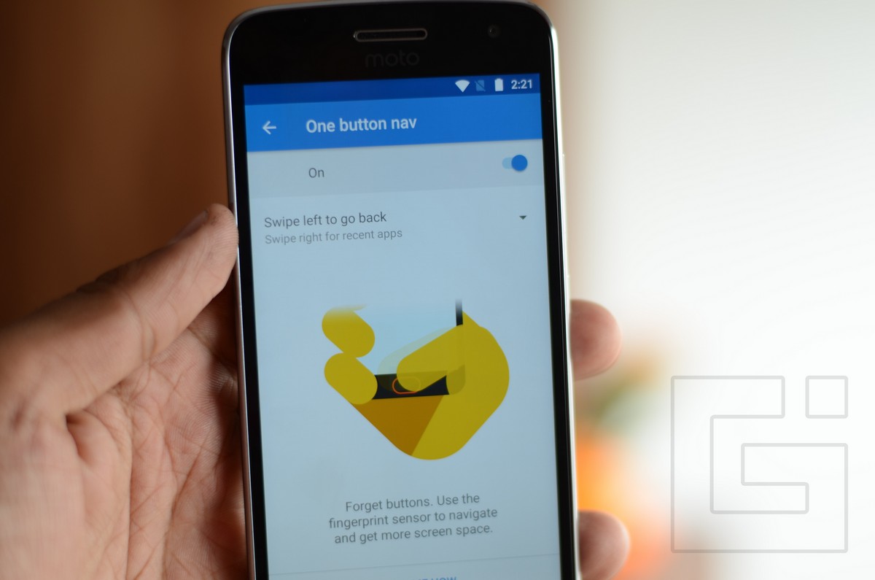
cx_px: 438
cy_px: 290
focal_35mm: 75
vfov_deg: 18.1
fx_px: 1819
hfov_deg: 27.0
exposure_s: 1/200
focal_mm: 50
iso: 100
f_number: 1.8
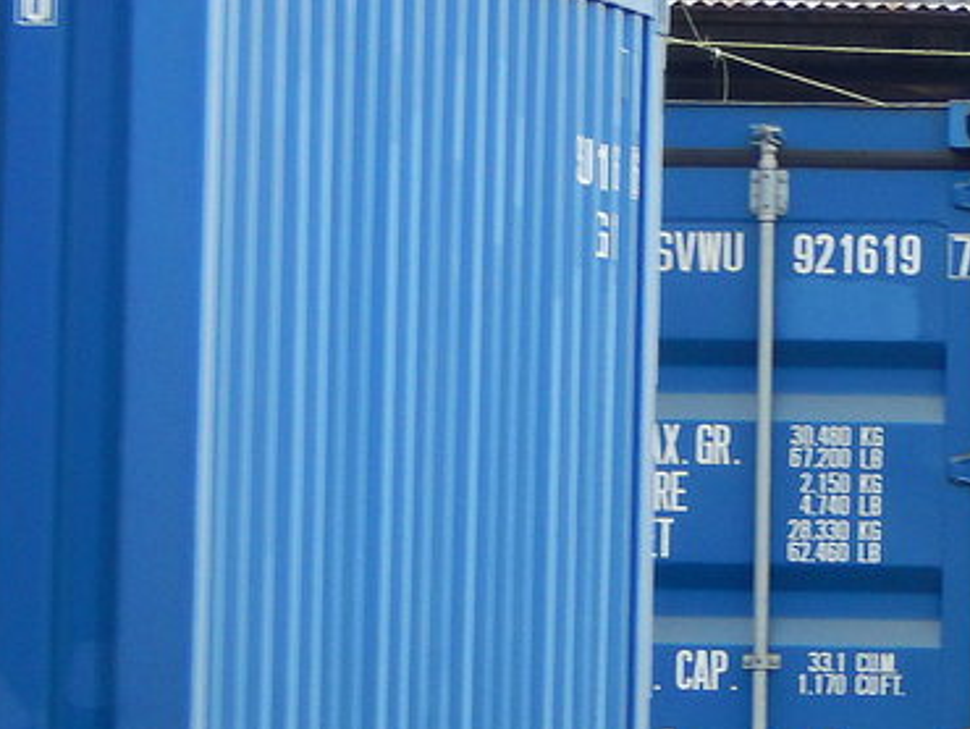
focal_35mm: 671
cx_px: 1311
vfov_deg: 2.2
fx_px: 18815
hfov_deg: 2.9
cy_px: 732
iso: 125
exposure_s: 1/125
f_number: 5.4
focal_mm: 37.1
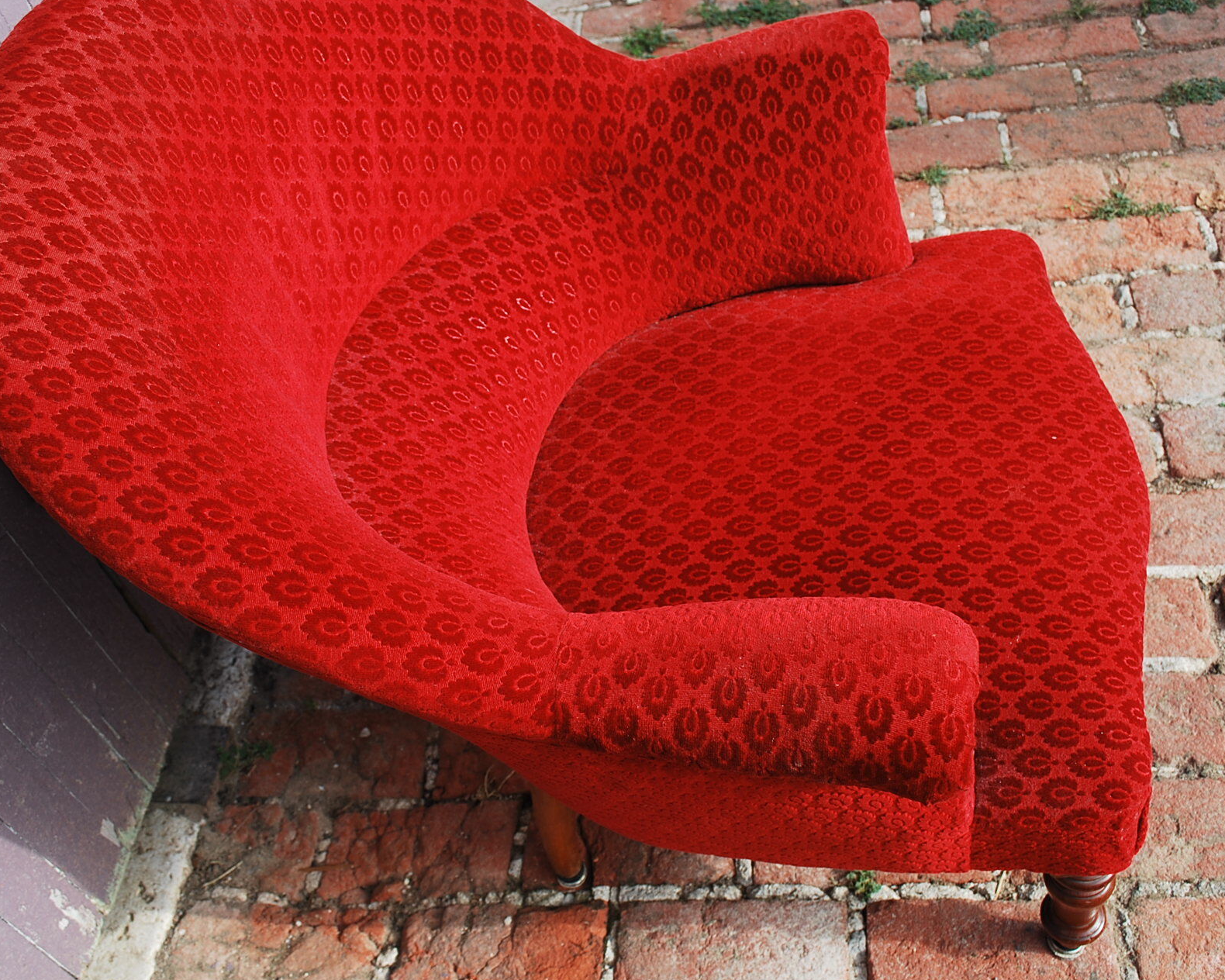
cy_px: 499
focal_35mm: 38
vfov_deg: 39.2
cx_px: 561
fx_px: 1378
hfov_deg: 47.9
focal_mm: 22
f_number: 5.6
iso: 100
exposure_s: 1/125
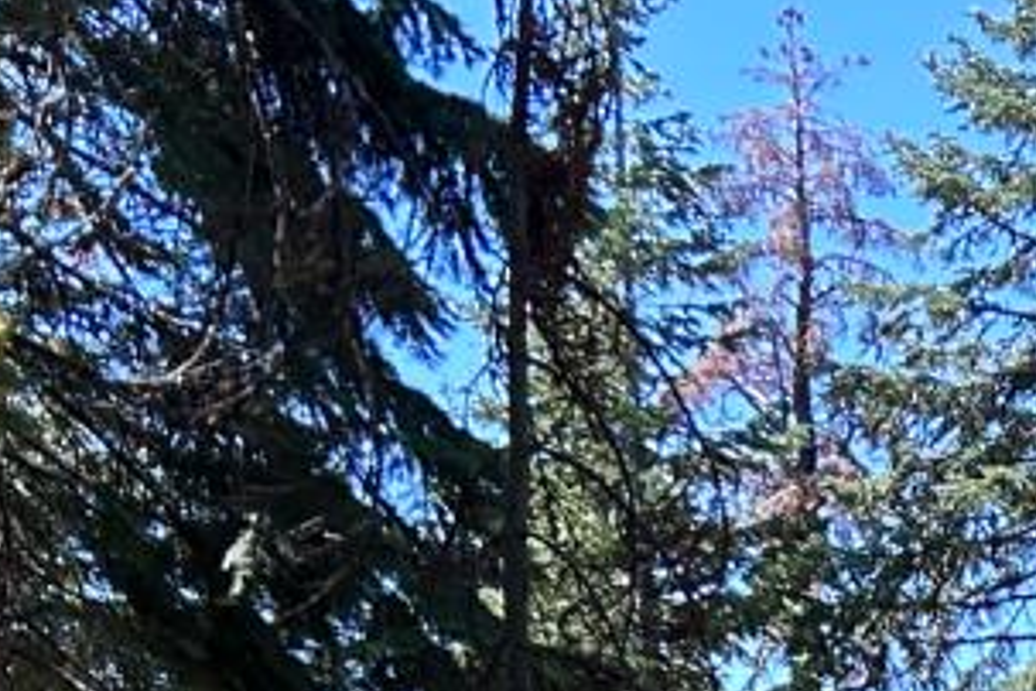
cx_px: 2017
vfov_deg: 8.9
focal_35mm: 134
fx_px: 3856
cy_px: 1825
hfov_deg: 13.3
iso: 50
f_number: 1.5
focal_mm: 5.7
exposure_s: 1/506
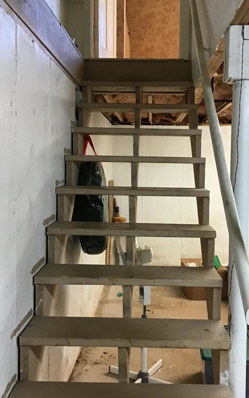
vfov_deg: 52.7
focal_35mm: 37
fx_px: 402
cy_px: 188
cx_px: 142
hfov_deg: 34.4
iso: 125
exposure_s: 1/30
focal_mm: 3.3
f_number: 2.4
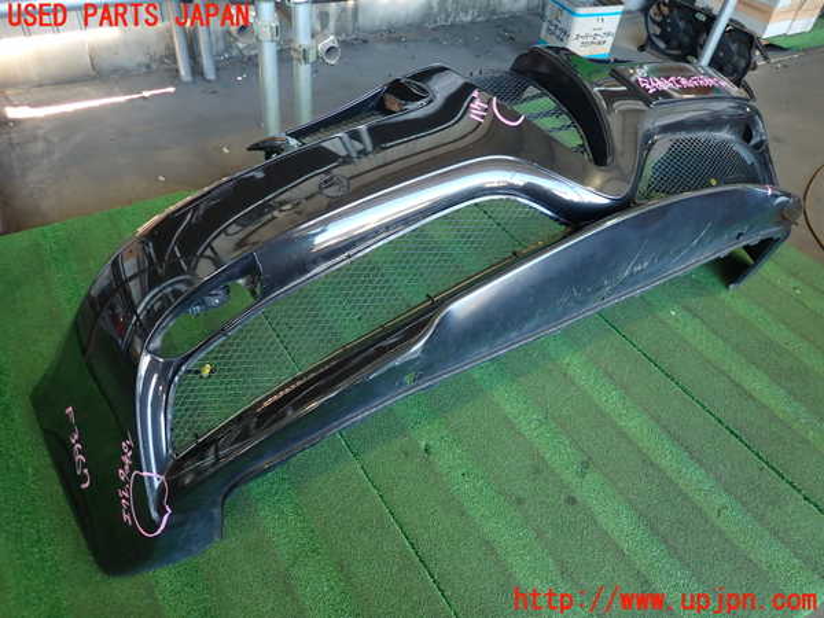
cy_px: 309
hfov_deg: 69.4
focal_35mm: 25
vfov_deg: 54.9
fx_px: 595
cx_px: 412
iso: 200
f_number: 2
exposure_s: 1/50
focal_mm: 4.5
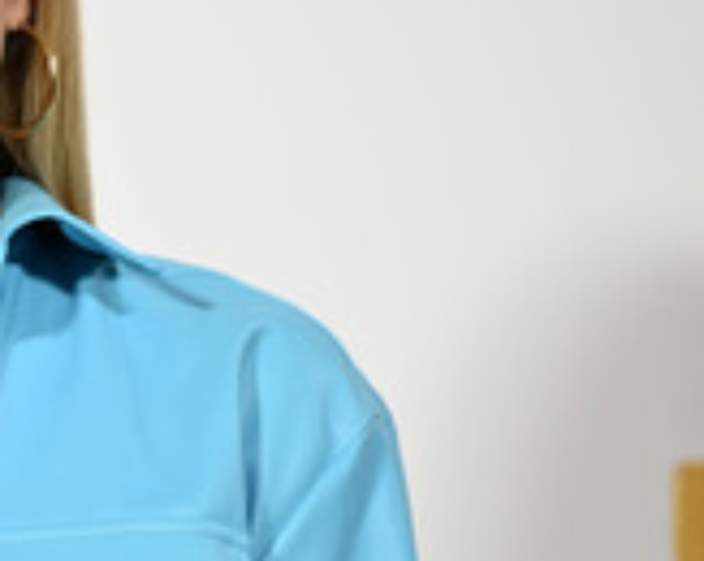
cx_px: -145
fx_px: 8928
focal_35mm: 429
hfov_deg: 4.5
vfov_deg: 3.6
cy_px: 233
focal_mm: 165
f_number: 2.8
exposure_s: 1/250
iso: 800
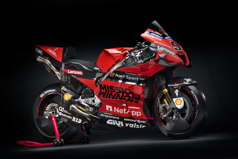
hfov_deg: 15.2
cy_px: 80
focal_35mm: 135
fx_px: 893
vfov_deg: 10.2
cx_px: 119
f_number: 4
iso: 200
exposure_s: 1/30
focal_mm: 135
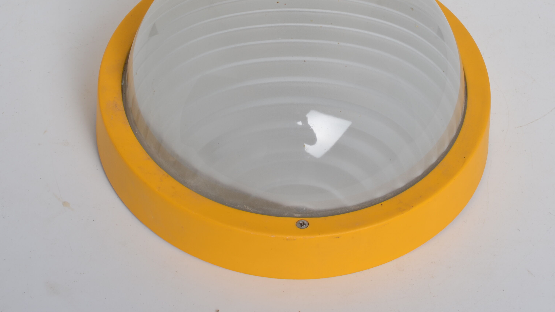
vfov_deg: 12.6
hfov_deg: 22.2
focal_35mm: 96
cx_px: 292
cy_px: 92
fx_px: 1413
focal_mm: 50
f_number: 14
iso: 100
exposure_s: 1/125
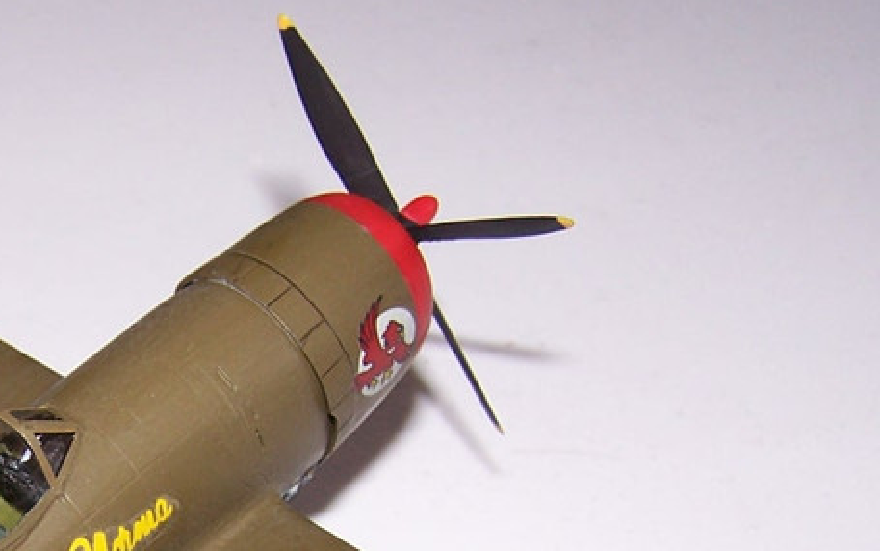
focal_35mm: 94
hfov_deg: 21.5
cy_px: 721
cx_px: 43
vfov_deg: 13.4
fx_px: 2255
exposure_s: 1/60
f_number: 2.8
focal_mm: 6.3
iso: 80
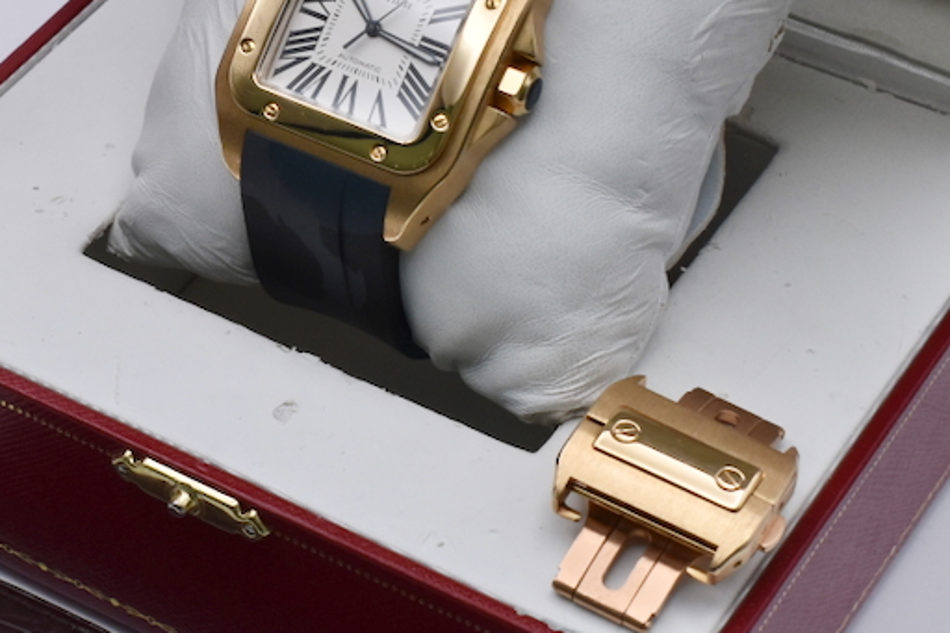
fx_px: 3067
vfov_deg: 11.8
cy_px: 277
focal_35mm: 116
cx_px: 22
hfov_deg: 17.2
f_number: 8
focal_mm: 31
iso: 400
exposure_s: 1/125
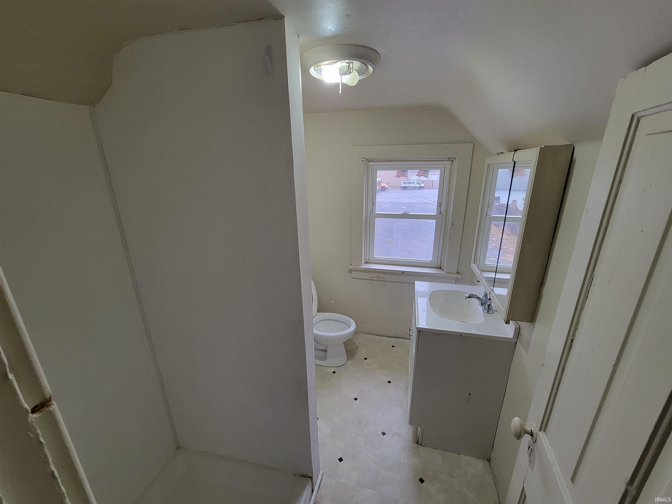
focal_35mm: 13
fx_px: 252
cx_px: 336
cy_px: 252
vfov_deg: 89.9
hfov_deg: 106.2
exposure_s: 1/60
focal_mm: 2.2
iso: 200
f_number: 2.2
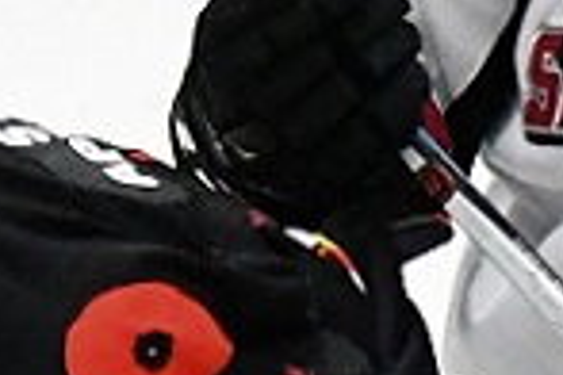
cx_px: 1149
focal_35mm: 828
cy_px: 620
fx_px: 12948
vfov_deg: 1.7
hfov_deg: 2.5
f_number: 2.8
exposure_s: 1/1000
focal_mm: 70
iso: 12800
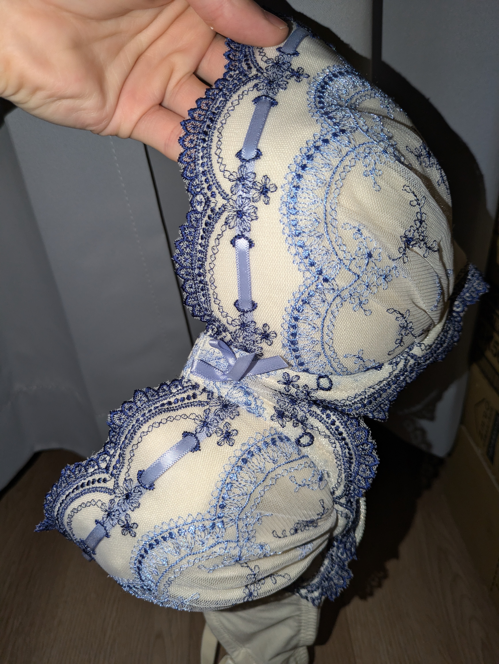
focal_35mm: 25
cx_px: 250
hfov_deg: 54.9
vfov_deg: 69.4
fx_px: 480
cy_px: 332
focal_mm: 5.43
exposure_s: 1/120
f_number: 1.89
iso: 197
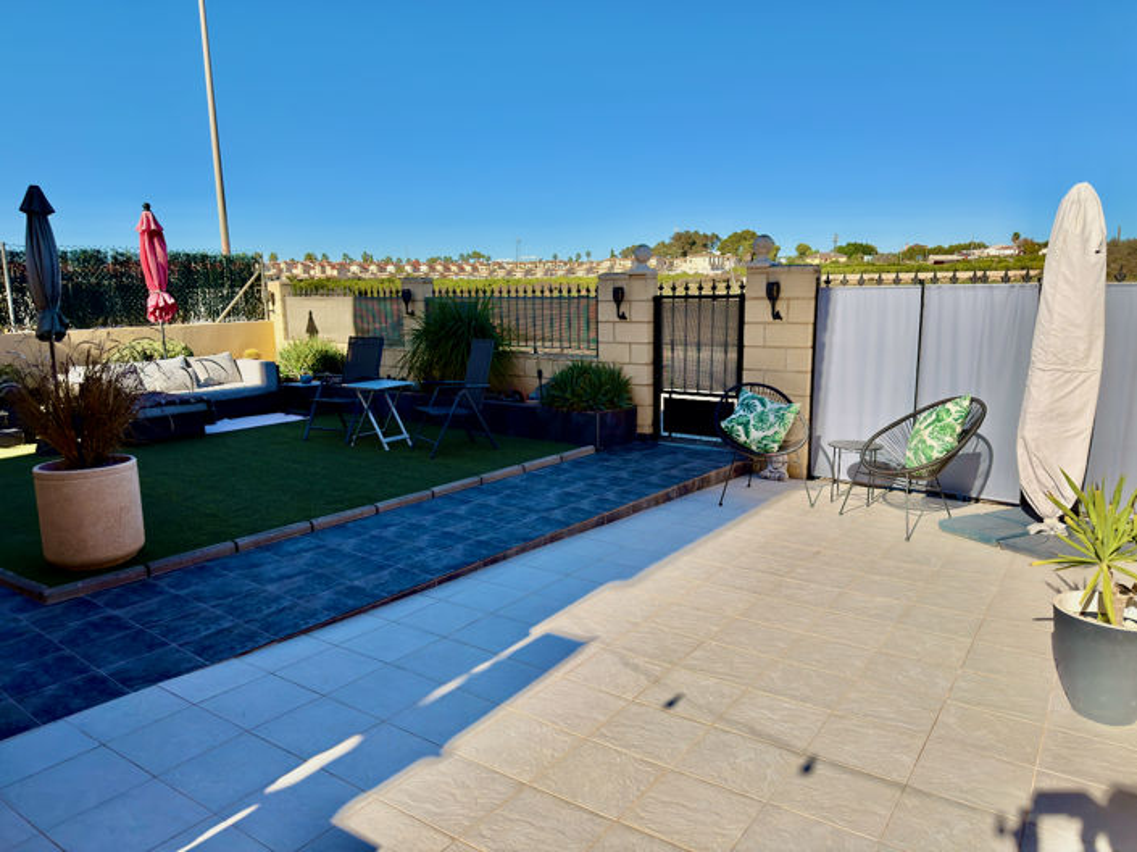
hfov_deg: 71.6
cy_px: 426
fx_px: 788
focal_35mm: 24
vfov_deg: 56.8
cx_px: 568
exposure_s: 1/4926
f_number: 1.78
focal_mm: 6.76
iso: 64
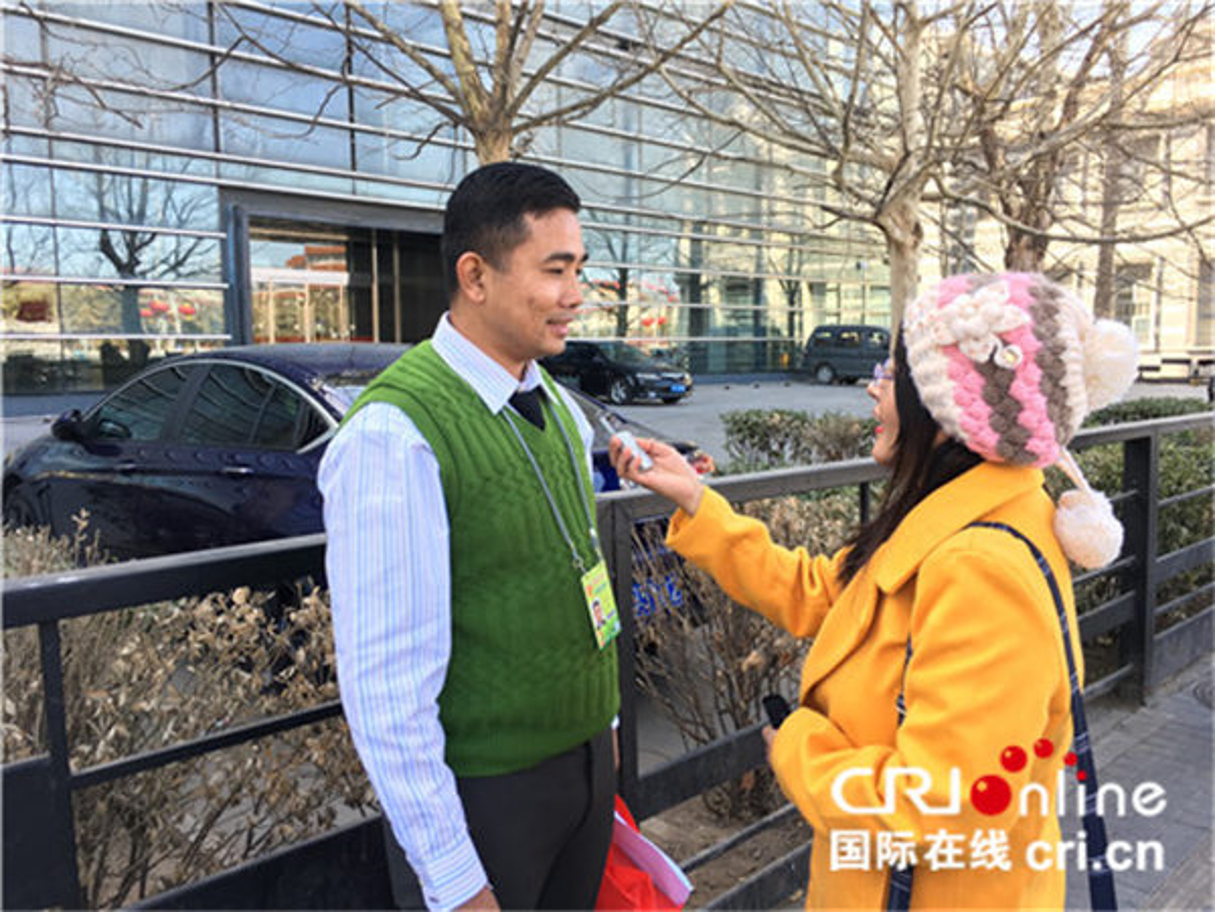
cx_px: 608
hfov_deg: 61.7
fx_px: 1018
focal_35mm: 29
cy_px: 456
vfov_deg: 48.2
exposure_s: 1/100
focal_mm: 4.15
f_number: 2.2
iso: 25
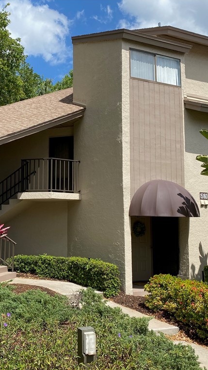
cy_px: 185
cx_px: 54
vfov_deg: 52.8
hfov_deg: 30.7
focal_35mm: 38
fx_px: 373
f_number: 1.8
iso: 32
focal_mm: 4.25
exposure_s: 1/2577
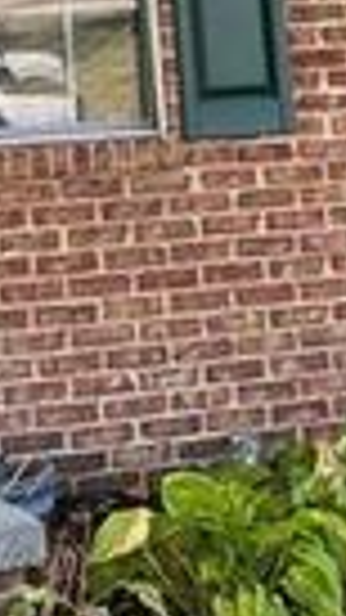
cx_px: -130
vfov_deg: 14.4
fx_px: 2252
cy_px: -339
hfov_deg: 8.6
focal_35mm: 138
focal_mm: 5.1
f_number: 1.6
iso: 32
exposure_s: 1/275
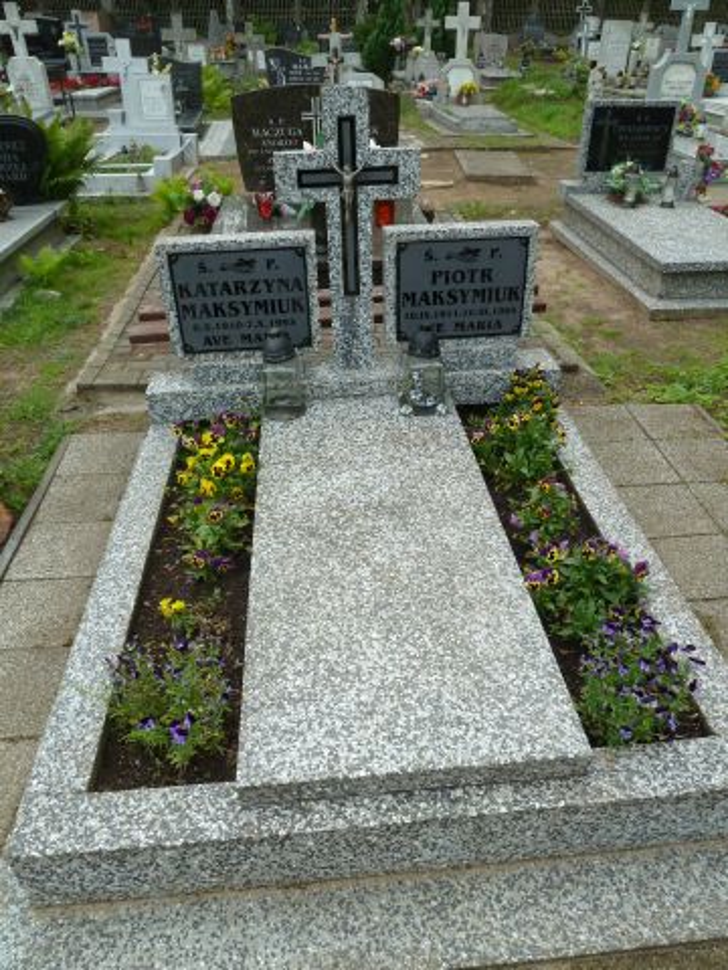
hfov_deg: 54.9
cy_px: 485
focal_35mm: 25
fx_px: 701
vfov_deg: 69.4
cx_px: 364
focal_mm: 4.1
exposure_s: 1/250
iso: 125
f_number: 4
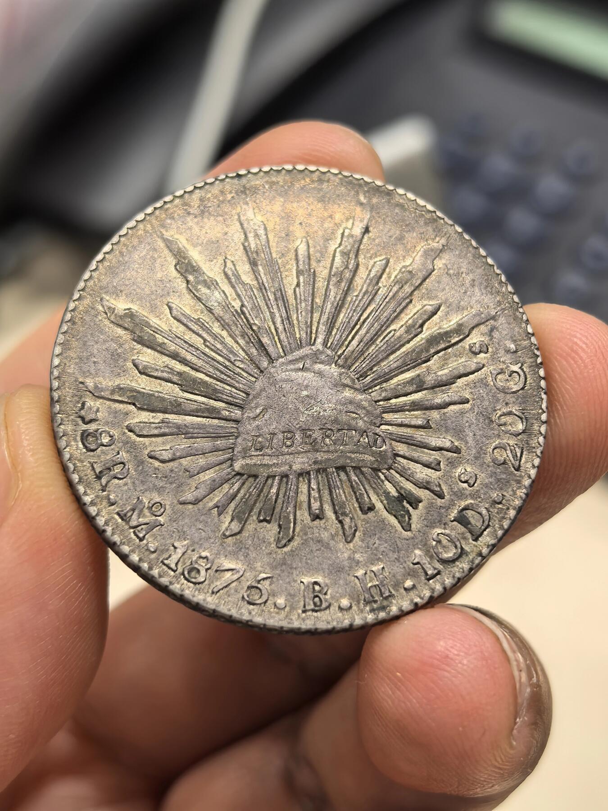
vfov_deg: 35.5
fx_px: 1265
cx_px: 304
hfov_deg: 27.0
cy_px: 406
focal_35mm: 54
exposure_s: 1/50
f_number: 2
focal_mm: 6.98
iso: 160
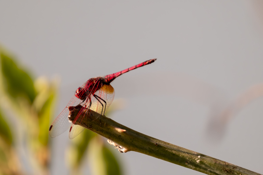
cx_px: 132
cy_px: 88
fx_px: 8766
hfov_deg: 1.7
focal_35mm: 1200
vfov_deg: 1.1
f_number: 11
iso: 2500
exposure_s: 1/1600
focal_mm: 800
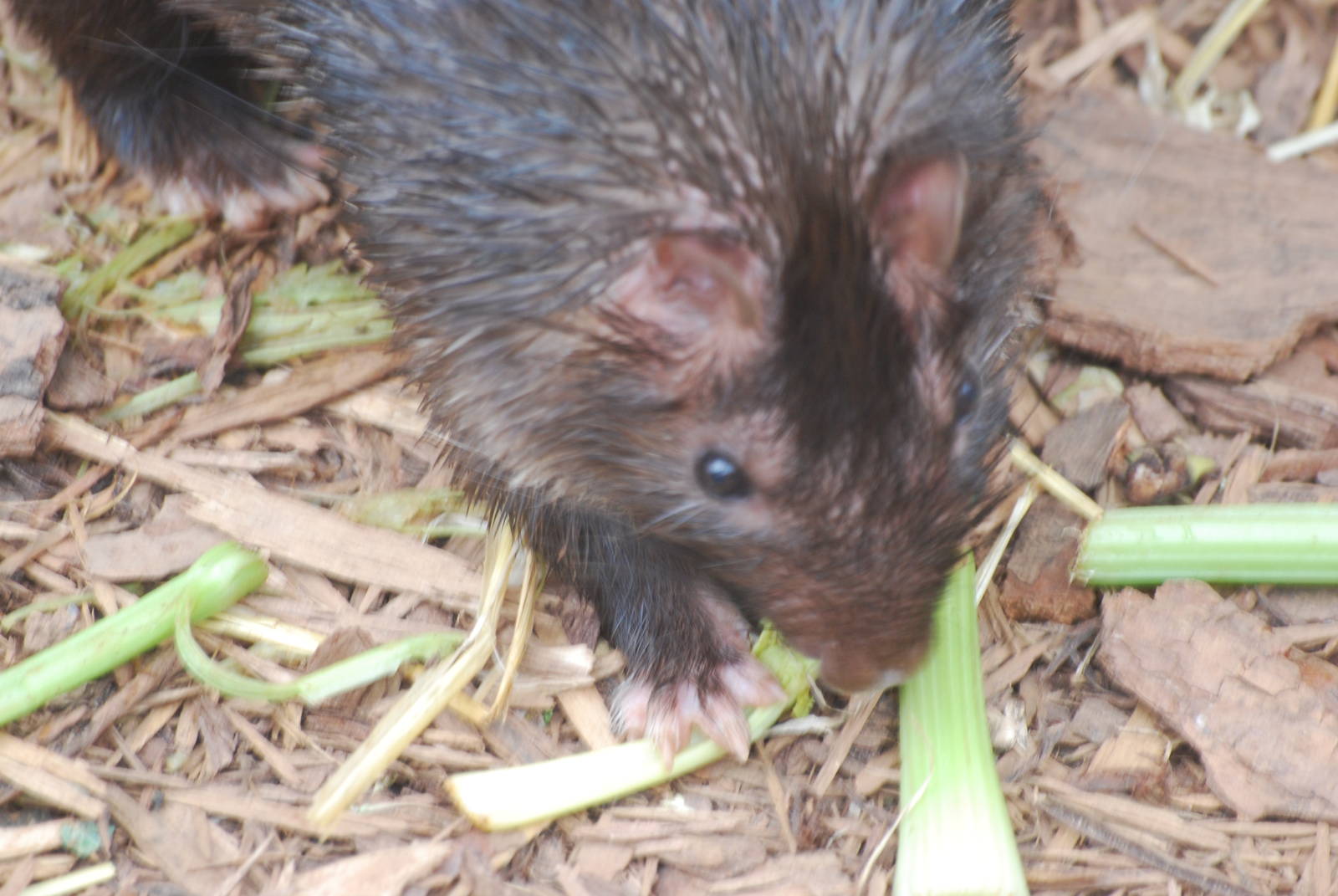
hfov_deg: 4.6
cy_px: 448
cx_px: 669
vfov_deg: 3.1
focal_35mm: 450
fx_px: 16745
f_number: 5.6
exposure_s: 1/25
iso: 400
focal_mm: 300
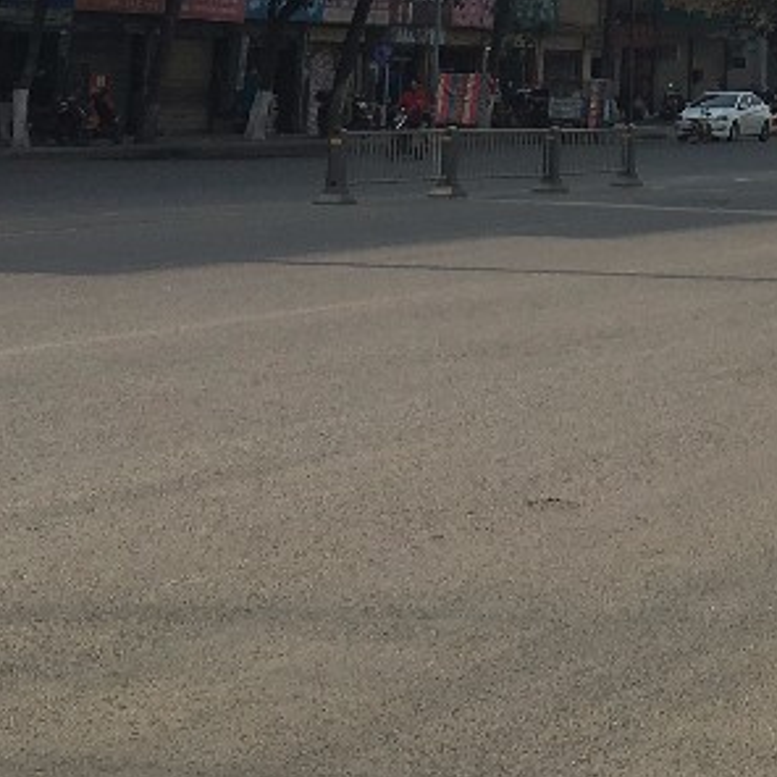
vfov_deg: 14.7
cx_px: 958
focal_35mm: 111
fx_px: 2819
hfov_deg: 15.1
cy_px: -346
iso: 25
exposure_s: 1/1876
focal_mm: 4.15
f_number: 2.2
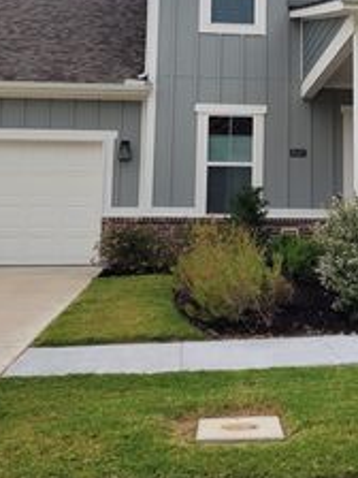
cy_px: 99
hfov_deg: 24.8
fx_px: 800
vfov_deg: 32.4
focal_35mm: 58
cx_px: 294
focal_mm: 5.4
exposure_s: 1/432
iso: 40
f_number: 1.8
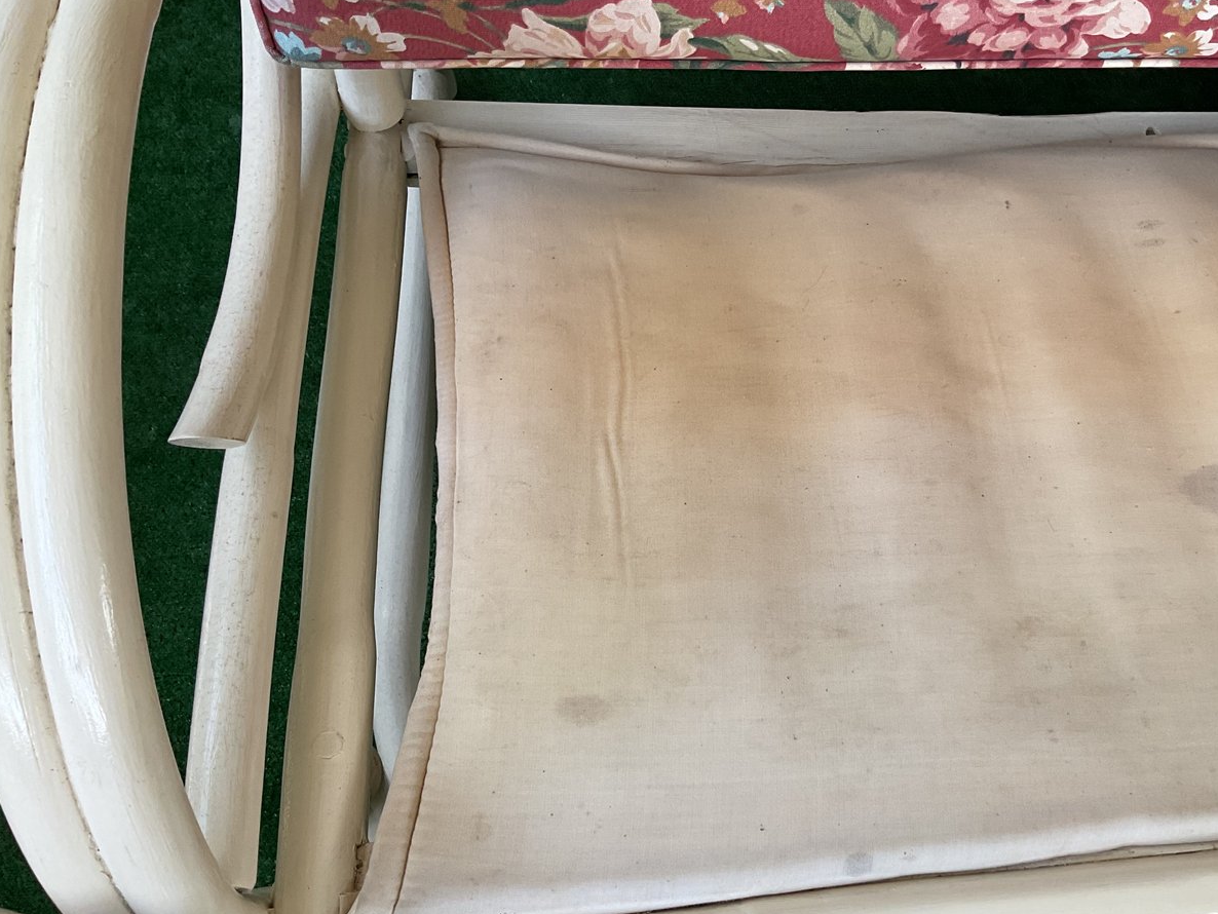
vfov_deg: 38.6
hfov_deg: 49.7
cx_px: 756
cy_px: 513
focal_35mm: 37
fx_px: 1302
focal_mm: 3
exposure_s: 1/120
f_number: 1.8
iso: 50
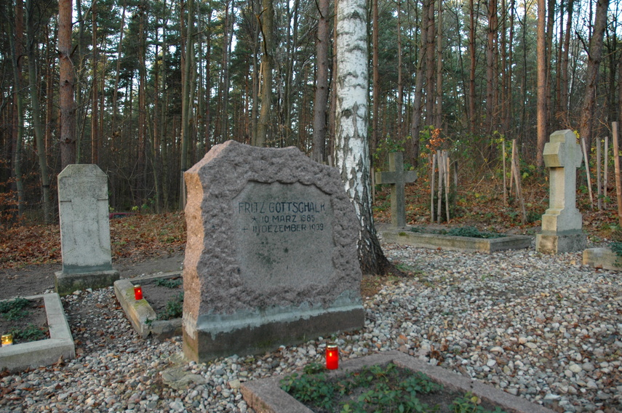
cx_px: 311
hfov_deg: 67.4
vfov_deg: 47.8
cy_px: 206
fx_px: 466
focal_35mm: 27
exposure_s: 1/60
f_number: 4
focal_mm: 18
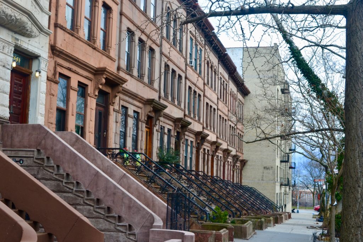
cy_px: 121
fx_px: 514
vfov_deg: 26.5
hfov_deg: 38.9
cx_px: 182
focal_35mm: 51
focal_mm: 34
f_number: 9
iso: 400
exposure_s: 1/160
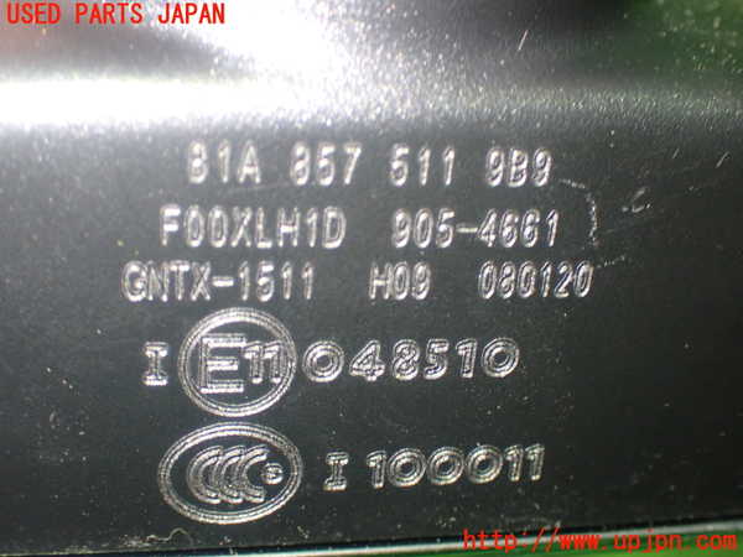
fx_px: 1159
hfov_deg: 35.5
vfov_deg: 27.0
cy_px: 278
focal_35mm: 54
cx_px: 372
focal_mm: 9.65
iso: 800
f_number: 3.3
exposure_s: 1/15
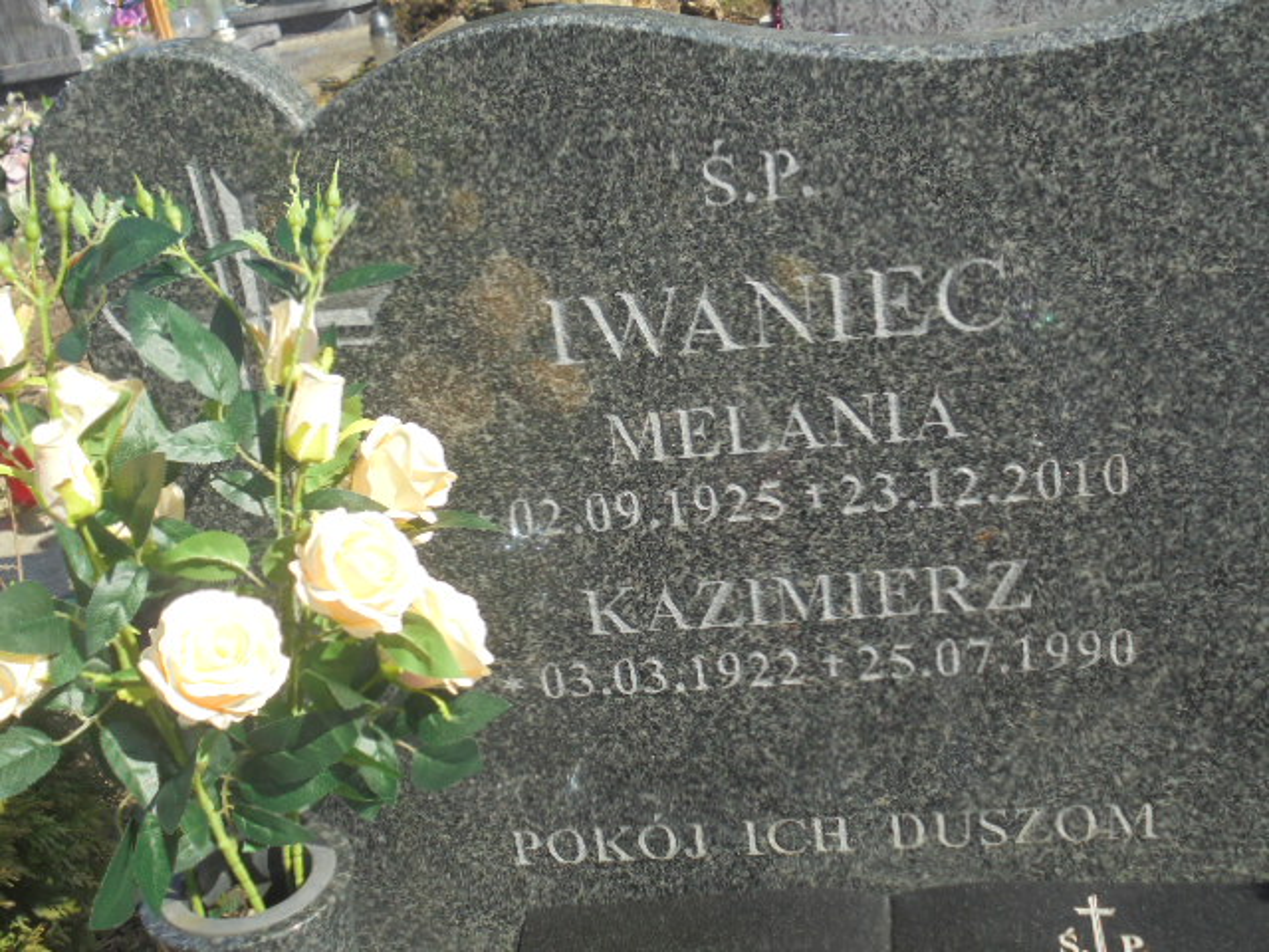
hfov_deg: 43.9
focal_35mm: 43
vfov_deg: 33.6
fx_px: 1576
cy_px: 476
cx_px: 634
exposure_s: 1/400
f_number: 4.5
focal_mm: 7.8
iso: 100
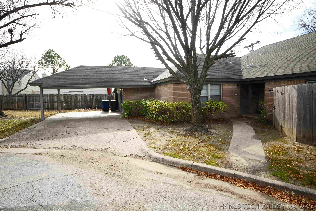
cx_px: 158
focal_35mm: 18
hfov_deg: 90.0
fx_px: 158
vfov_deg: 67.4
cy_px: 106
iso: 500
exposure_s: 1/200
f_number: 14
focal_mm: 18
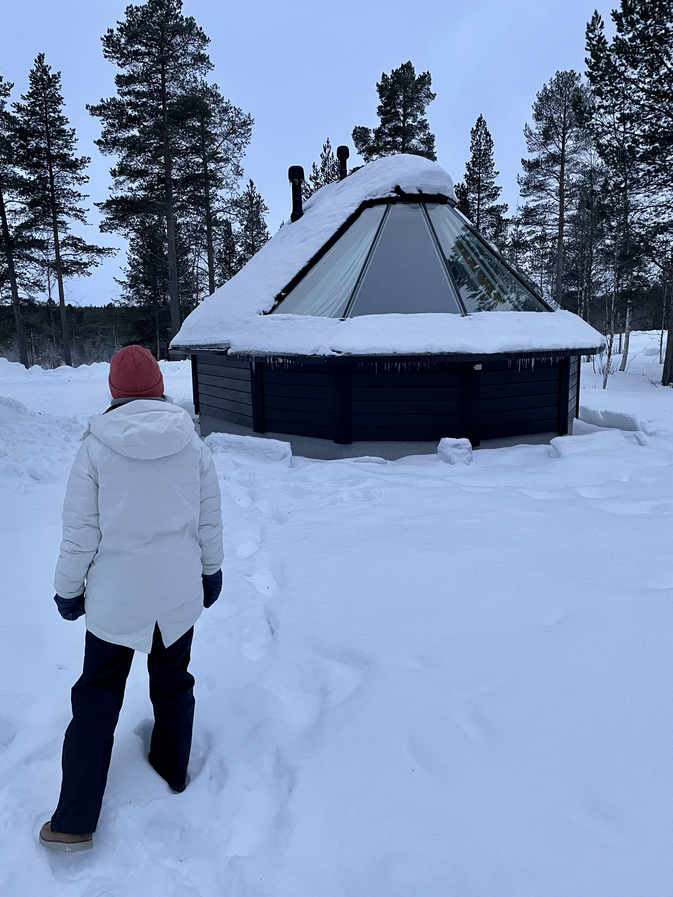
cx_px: 336
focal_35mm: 26
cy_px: 448
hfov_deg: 53.1
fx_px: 674
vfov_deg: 67.3
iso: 200
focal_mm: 4.2
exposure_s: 1/60
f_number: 1.6
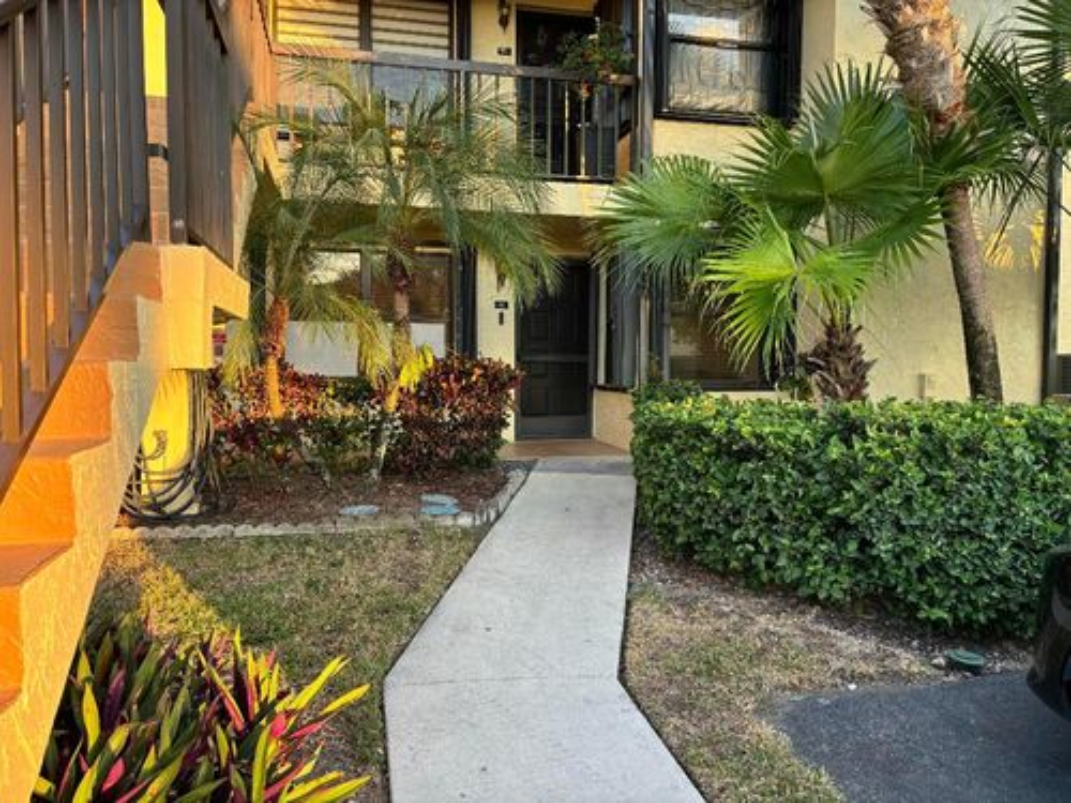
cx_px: 536
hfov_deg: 67.3
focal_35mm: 26
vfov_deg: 53.1
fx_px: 804
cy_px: 402
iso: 50
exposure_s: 1/135
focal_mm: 5.96
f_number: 1.6
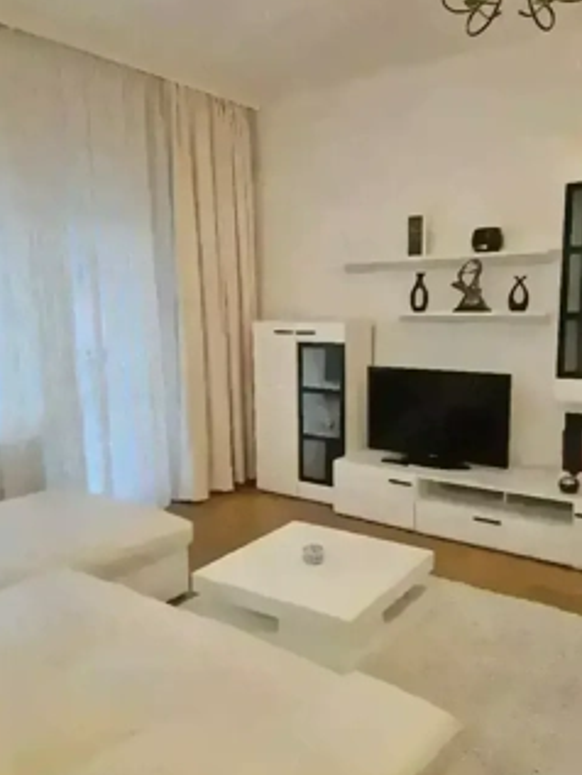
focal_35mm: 29
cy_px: 430
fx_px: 650
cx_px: 306
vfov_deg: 61.5
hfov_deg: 48.2
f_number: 1.8
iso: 125
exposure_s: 1/100
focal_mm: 5.4
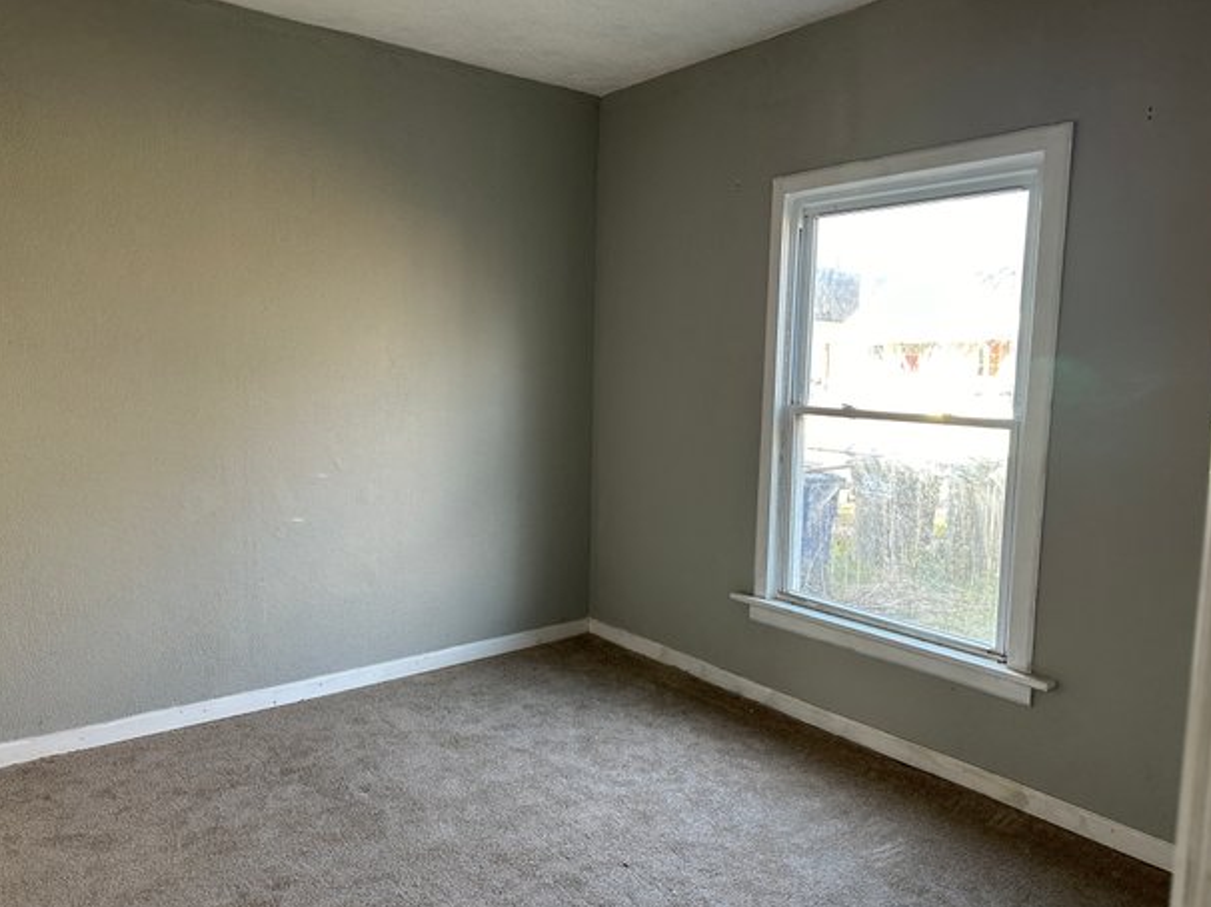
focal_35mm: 25
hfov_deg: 69.4
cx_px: 622
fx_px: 874
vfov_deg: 54.8
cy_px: 466
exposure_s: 1/121
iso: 160
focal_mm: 6.86
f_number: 1.78
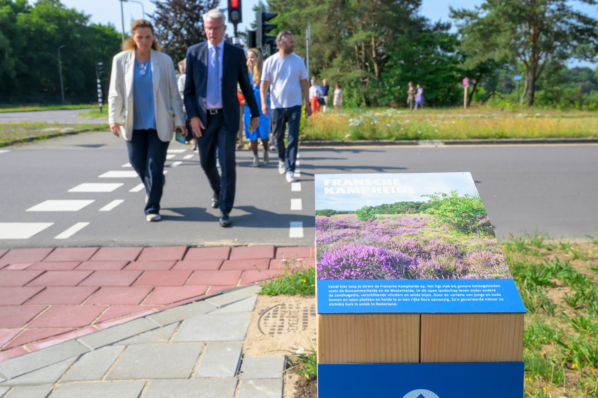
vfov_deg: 39.4
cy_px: 199
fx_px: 556
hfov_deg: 56.5
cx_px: 299
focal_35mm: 34
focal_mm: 33.5
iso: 640
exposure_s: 1/2000
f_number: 10
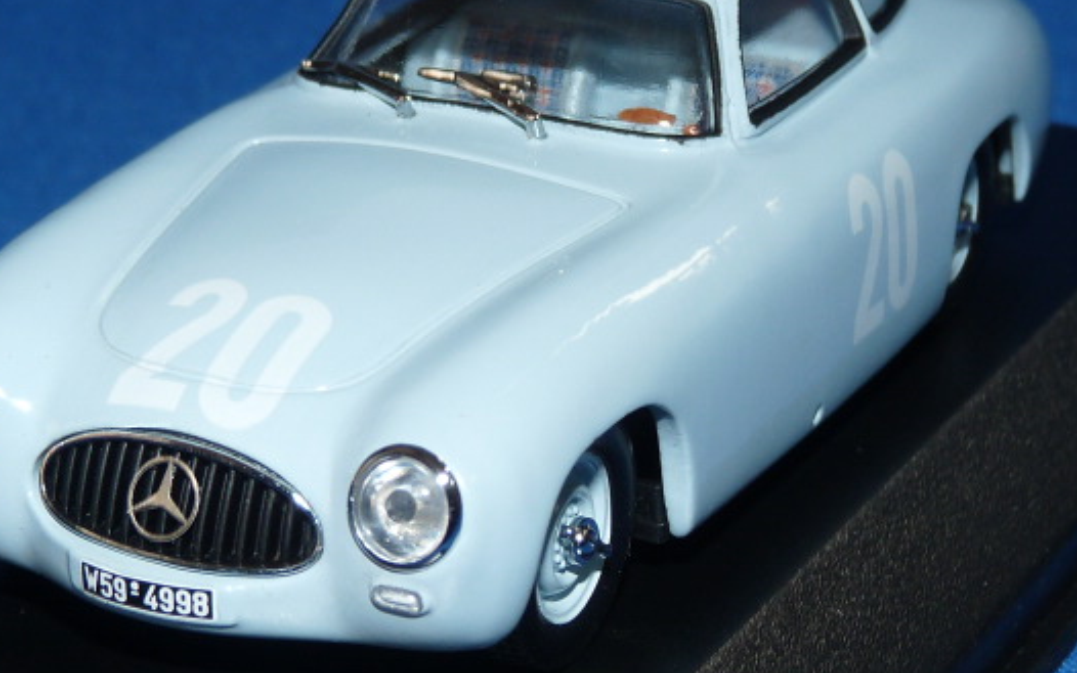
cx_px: 461
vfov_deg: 10.2
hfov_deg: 16.2
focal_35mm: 129
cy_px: 237
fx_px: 3787
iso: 100
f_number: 4
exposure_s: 1/30
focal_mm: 10.1
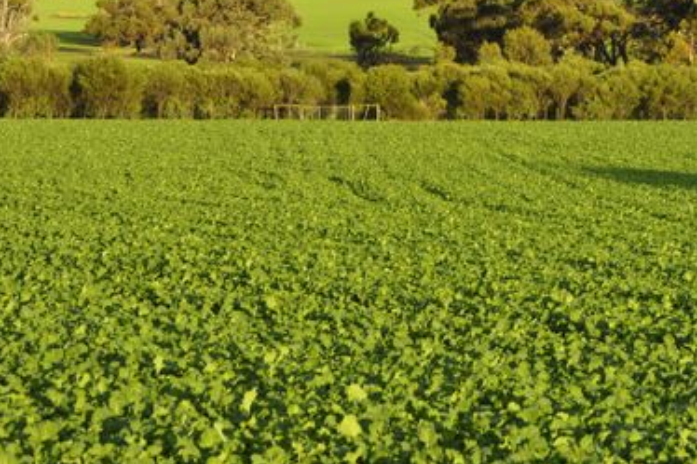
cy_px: 176
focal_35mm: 147
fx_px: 2845
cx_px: 408
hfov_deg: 14.0
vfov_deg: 9.3
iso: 200
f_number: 8
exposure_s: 1/80
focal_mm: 78
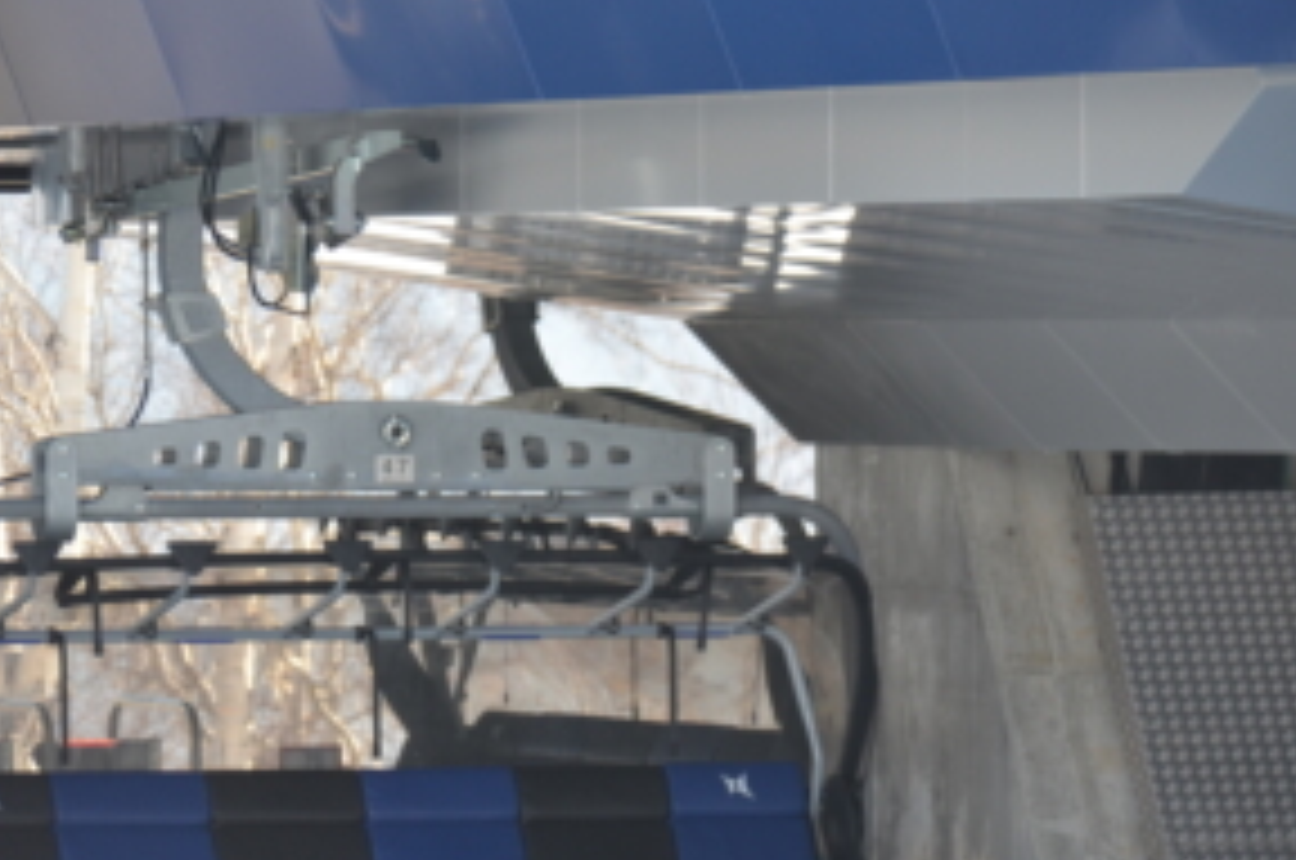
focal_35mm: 361
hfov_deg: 5.7
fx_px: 12964
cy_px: 531
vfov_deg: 3.8
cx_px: 392
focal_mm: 165
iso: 400
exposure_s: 1/400
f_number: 5.6
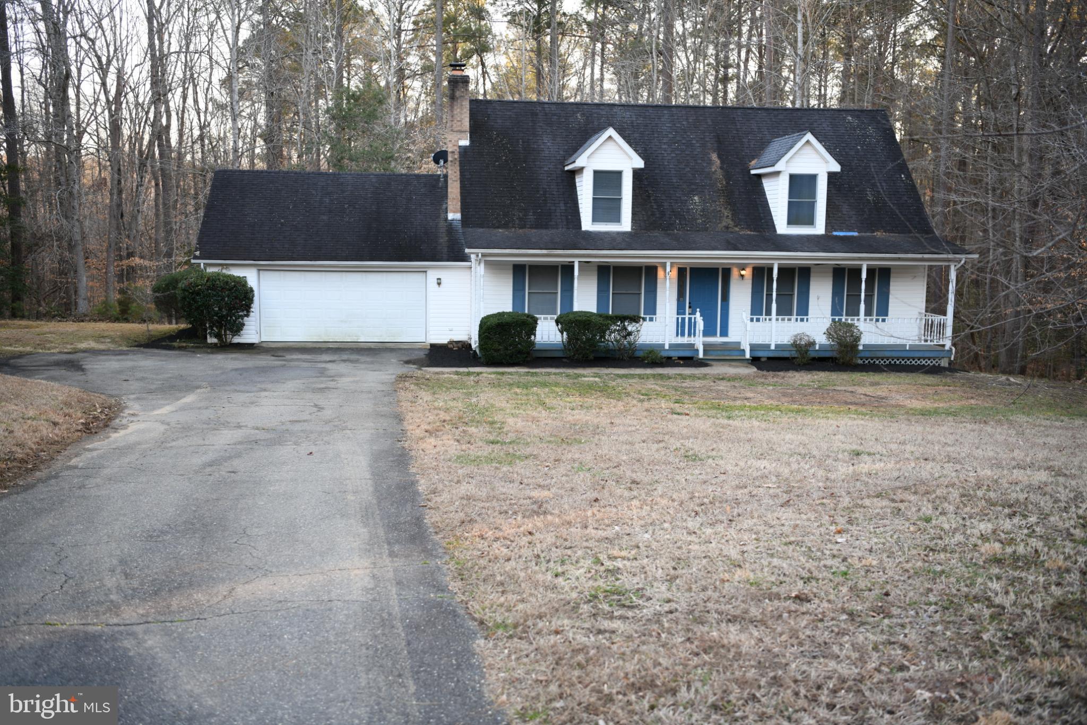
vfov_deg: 35.0
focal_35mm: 38
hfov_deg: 50.7
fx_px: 1147
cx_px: 544
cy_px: 362
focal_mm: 38
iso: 200
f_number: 2.8
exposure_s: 1/125
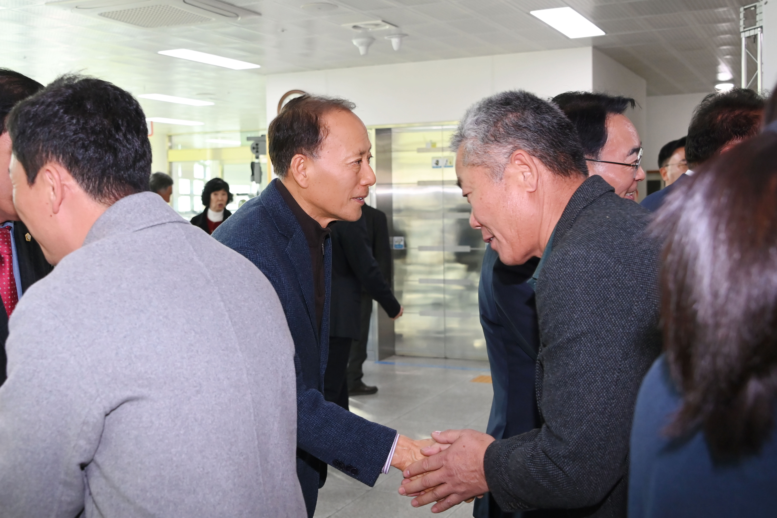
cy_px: 259
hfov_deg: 48.5
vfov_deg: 33.4
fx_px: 863
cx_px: 388
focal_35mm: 40
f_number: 6.3
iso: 2000
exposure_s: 1/250
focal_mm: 40
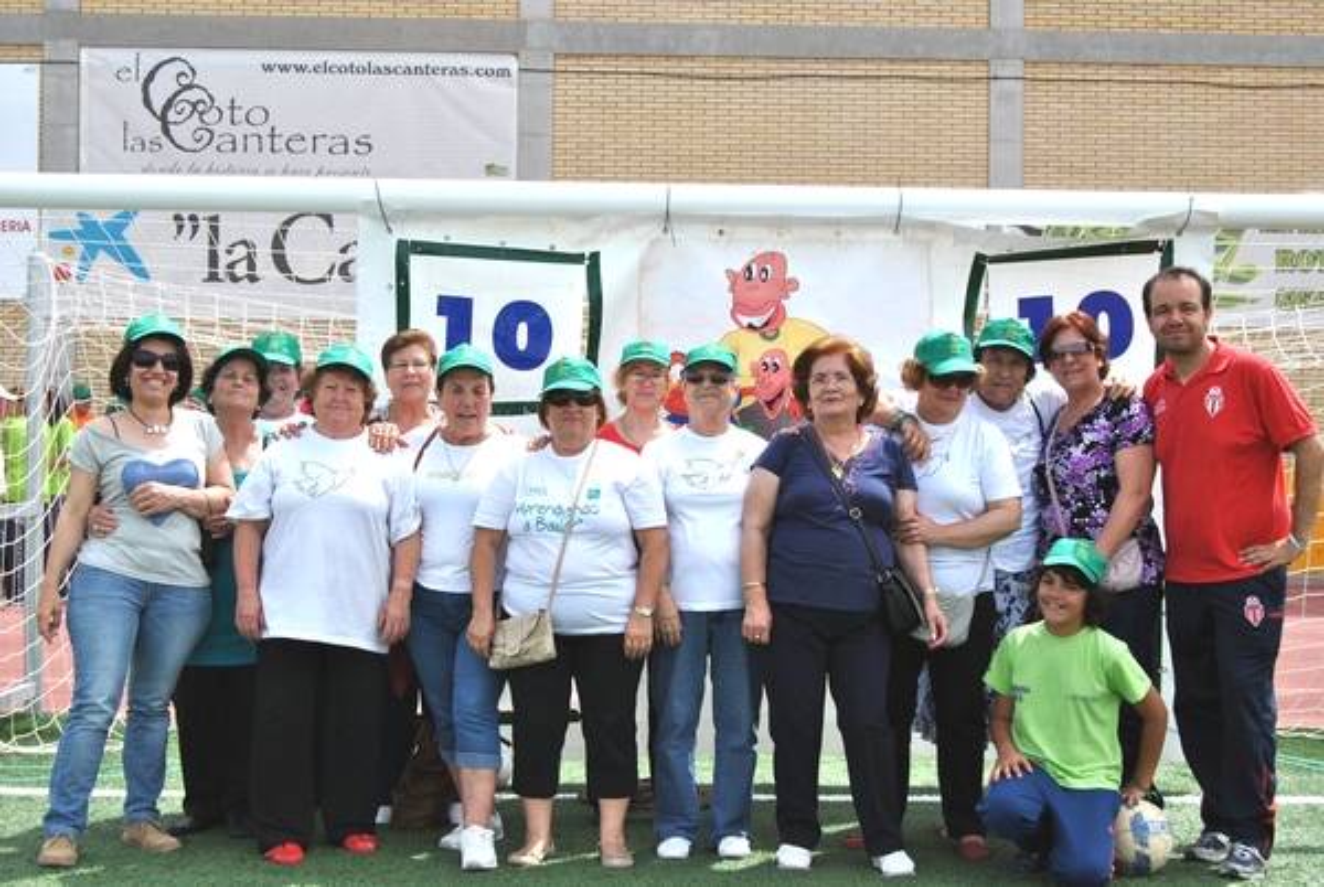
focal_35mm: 57
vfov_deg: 23.9
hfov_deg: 35.0
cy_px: 444
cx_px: 662
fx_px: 2099
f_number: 8
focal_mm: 38
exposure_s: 1/250
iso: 100
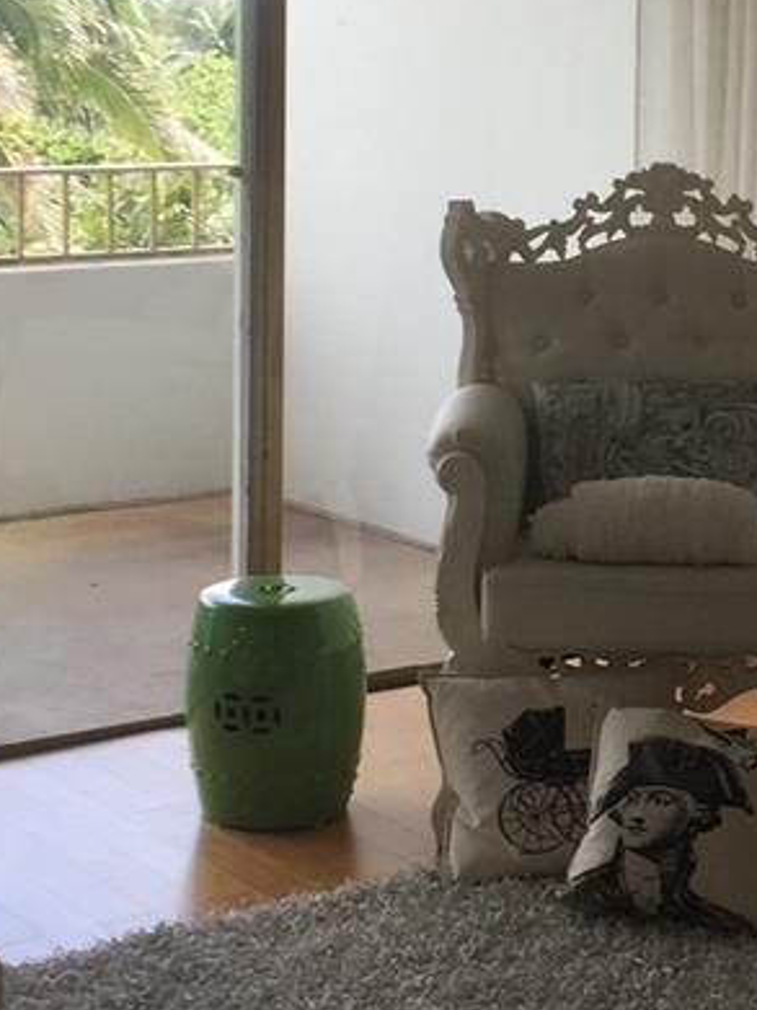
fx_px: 2596
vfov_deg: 21.9
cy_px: 294
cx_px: 734
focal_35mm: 89
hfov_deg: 16.3
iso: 32
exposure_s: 1/299
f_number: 2.2
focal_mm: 4.15
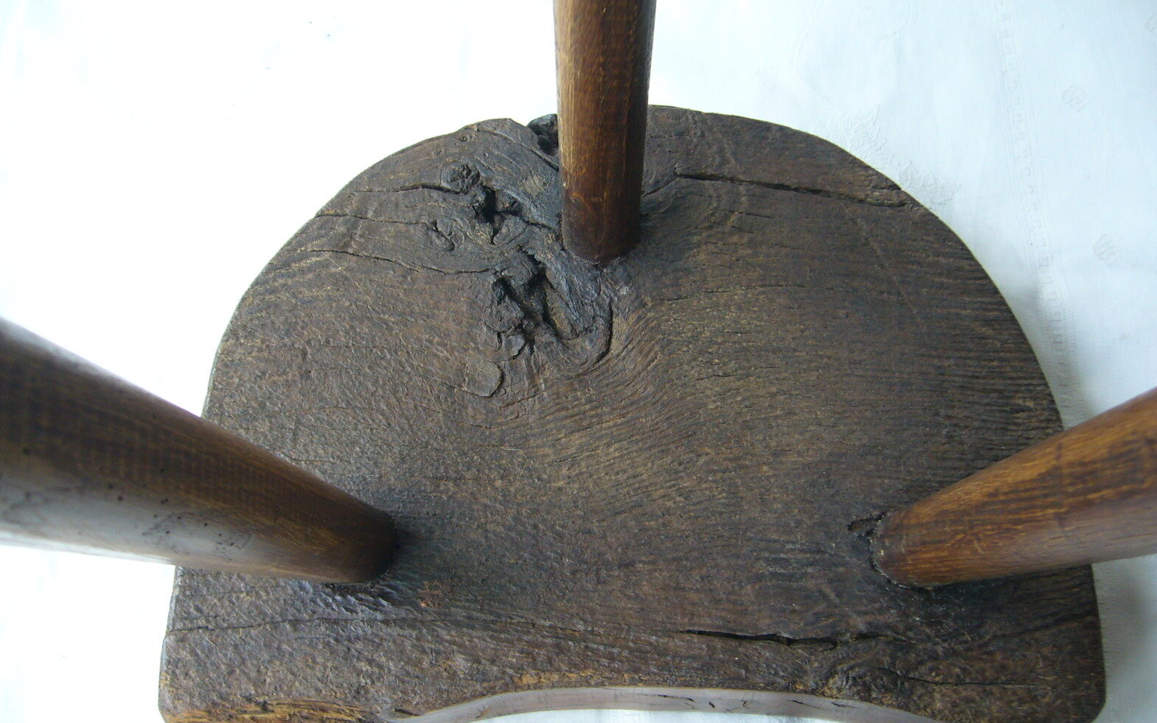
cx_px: 579
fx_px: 1198
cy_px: 444
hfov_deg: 51.5
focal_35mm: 38
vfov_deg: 33.4
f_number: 2.8
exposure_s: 1/20
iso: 100
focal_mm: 5.8
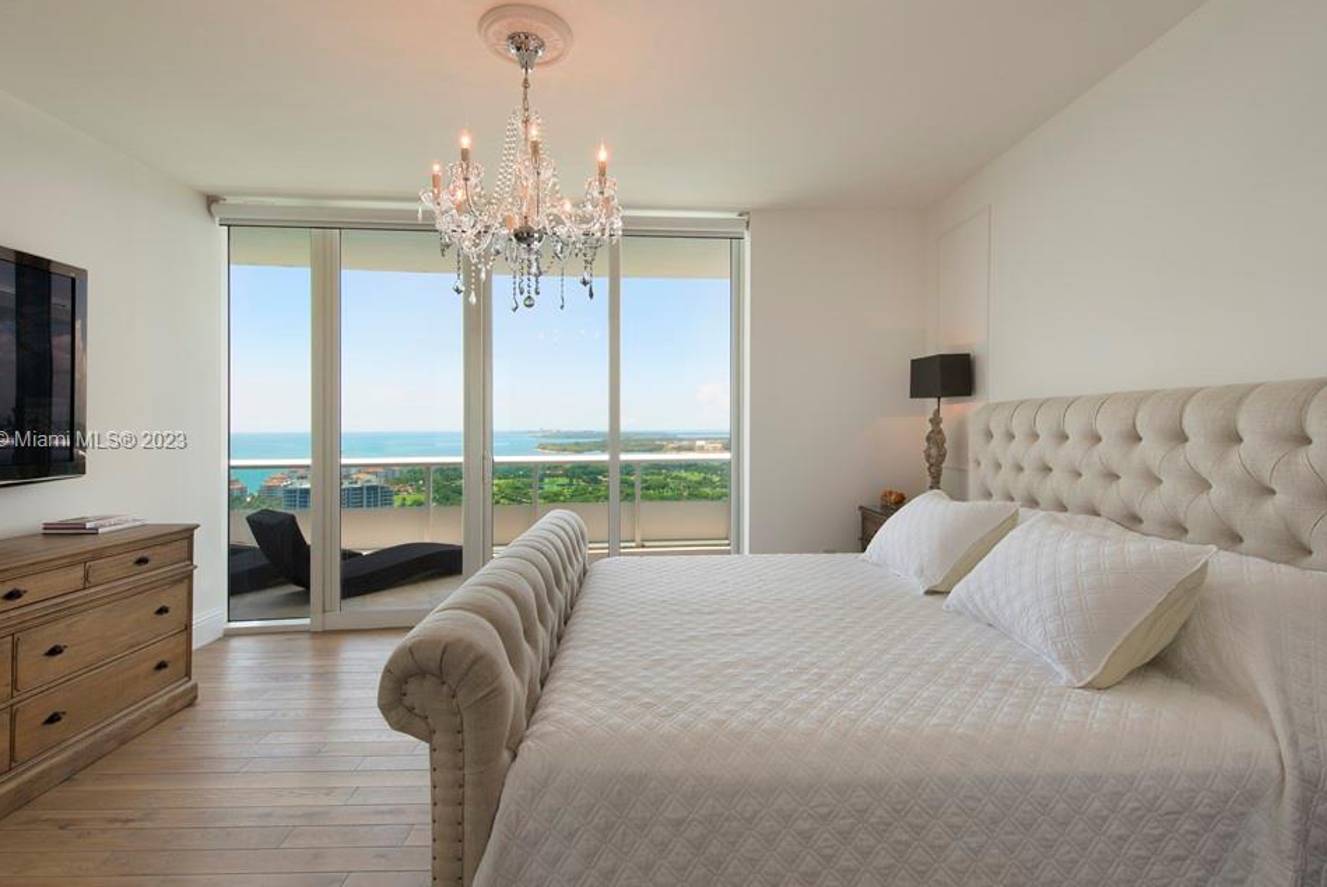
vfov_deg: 73.8
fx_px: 590
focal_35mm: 16
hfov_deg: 96.7
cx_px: 638
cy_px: 442
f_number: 13
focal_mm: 14
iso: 100
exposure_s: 1/50
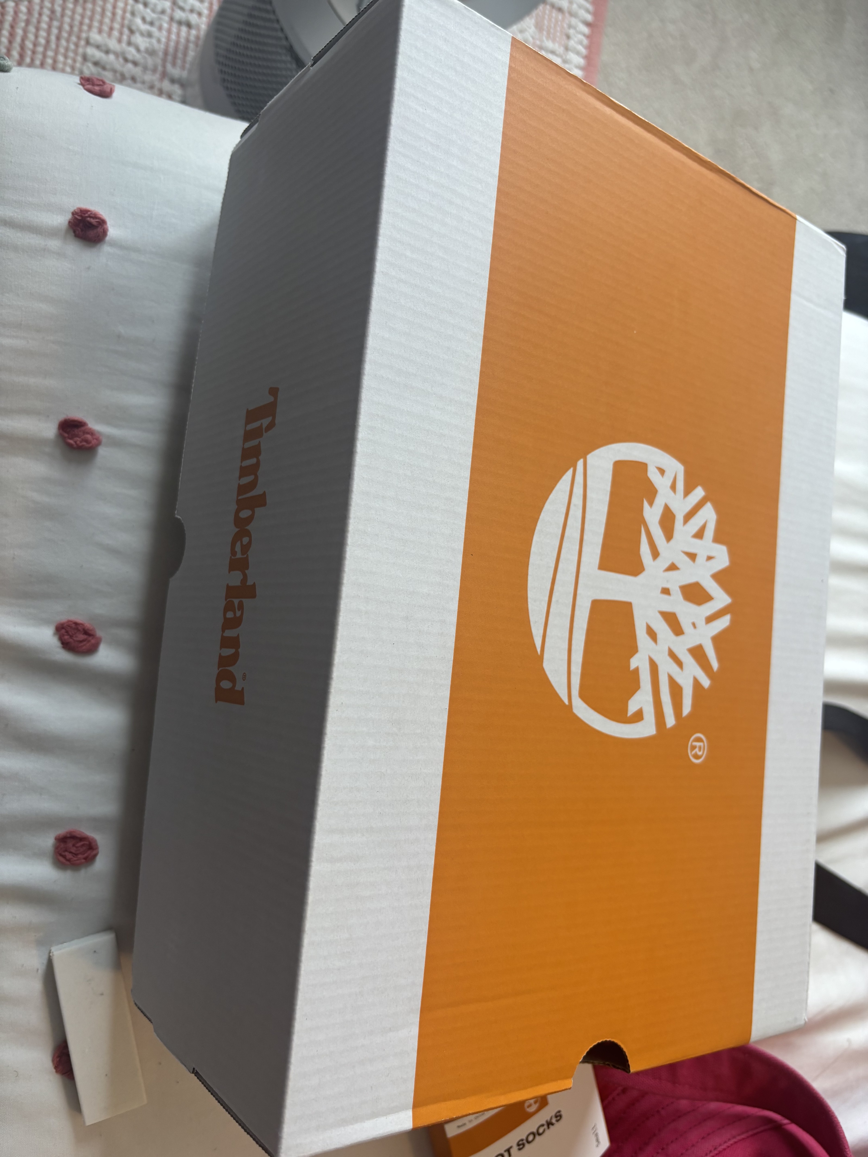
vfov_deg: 67.3
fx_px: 869
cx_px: 434
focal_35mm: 26
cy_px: 578
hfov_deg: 53.1
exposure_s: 1/120
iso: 80
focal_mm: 5.96
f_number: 1.6
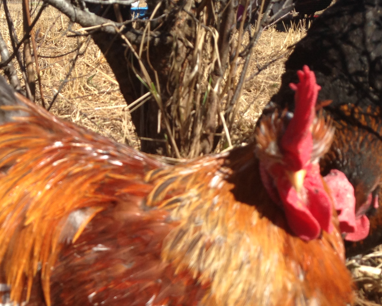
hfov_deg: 29.0
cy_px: 226
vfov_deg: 23.3
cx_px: 138
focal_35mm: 65
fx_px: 735
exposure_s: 1/1085
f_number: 2.4
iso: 50
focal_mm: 4.13
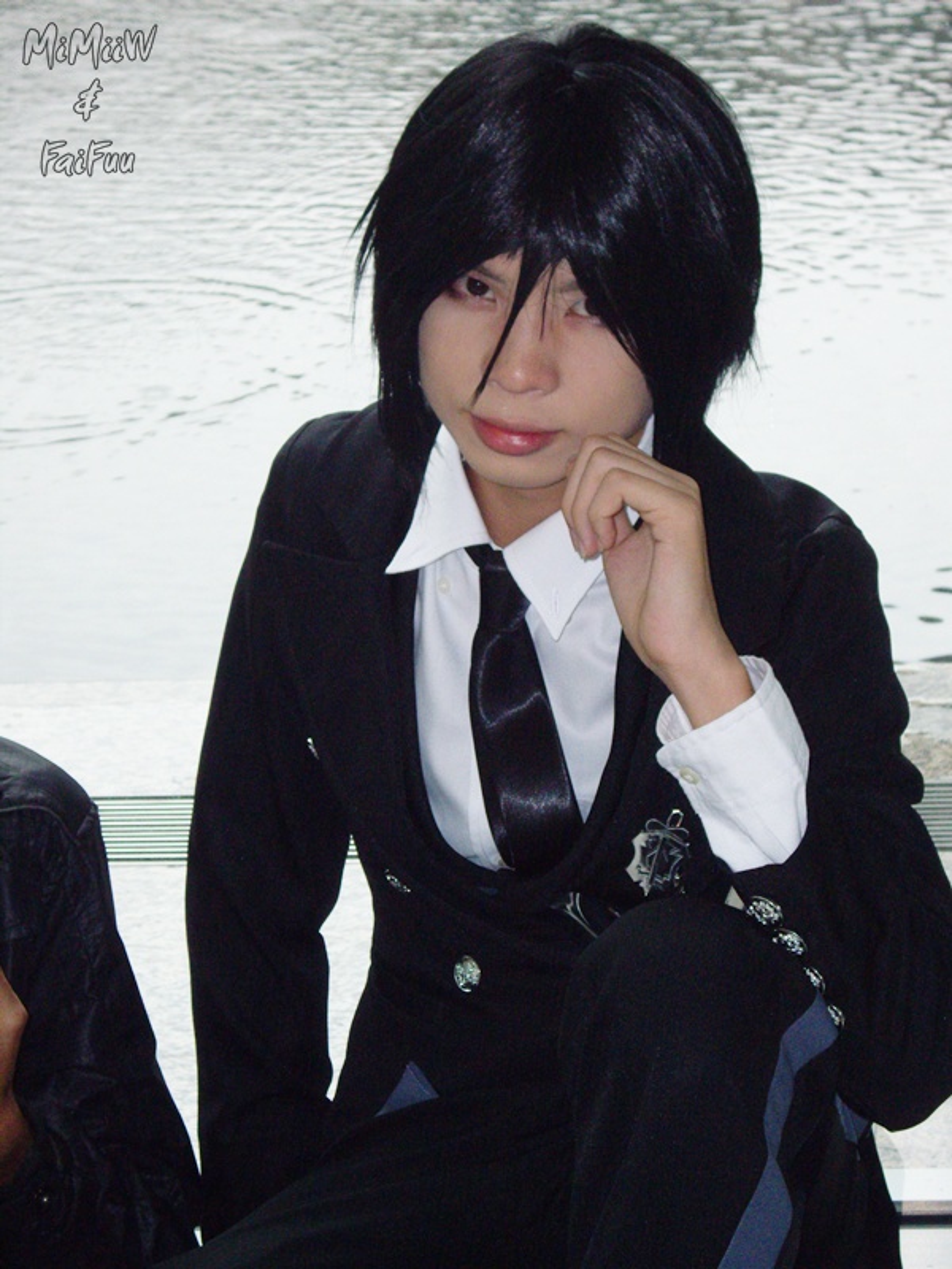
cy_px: 634
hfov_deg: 13.1
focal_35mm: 113
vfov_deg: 17.4
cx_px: 476
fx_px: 4144
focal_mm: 23.7
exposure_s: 1/125
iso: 400
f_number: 5.4
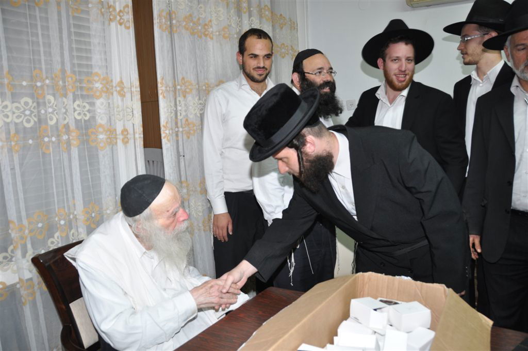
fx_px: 395
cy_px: 176
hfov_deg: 67.4
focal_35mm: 27
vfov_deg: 47.8
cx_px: 264
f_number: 5
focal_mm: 18
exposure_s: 1/60
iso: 400
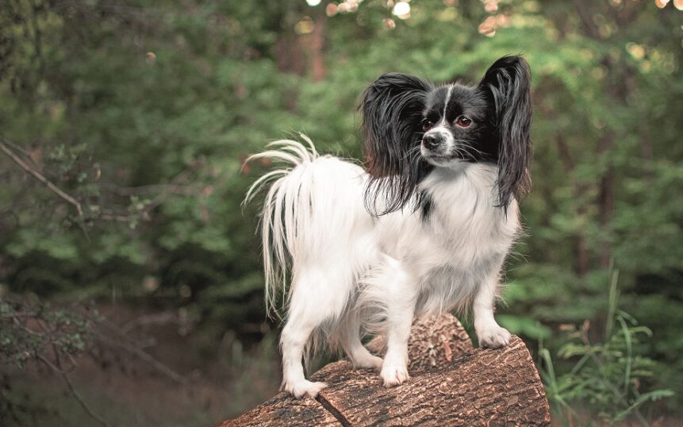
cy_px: 198
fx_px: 1173
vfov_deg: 20.6
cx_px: 400
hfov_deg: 32.4
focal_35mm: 63
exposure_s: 1/250
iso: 1250
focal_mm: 35
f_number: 1.8
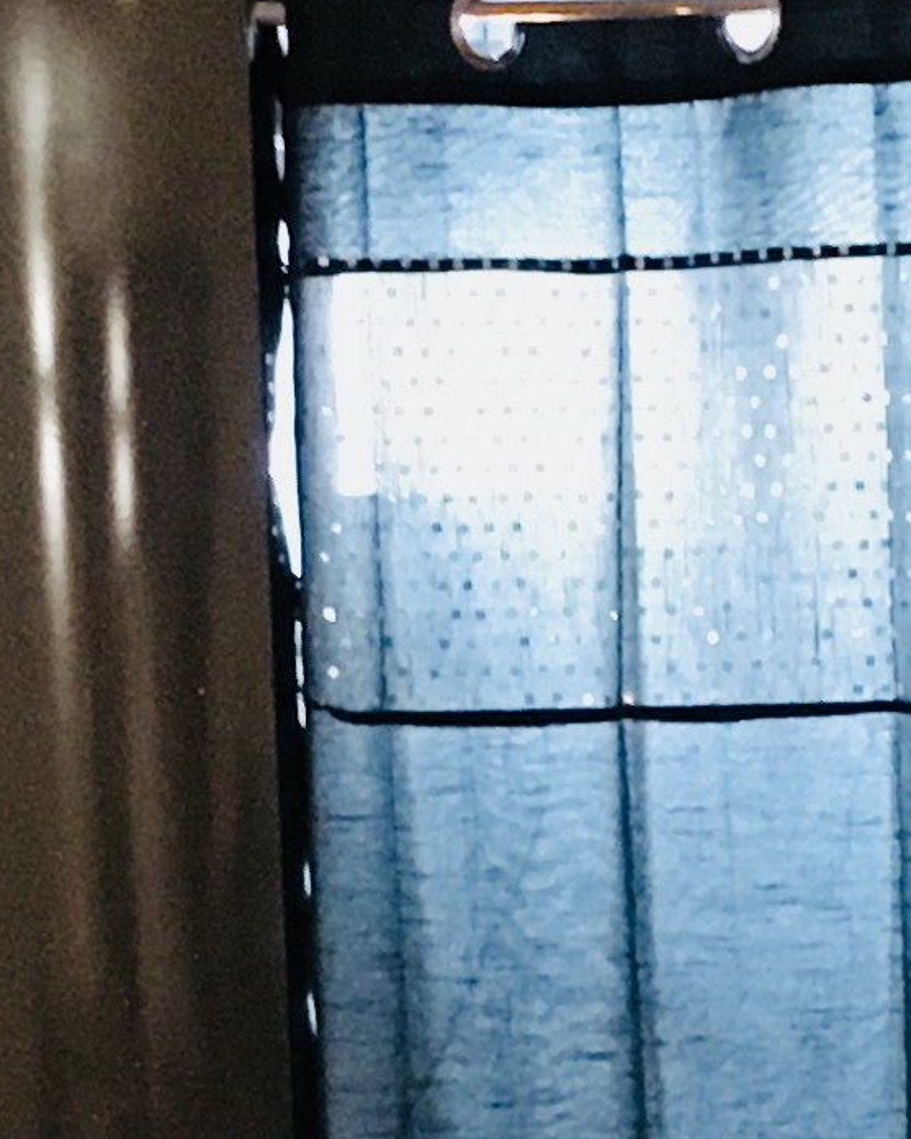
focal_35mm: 164
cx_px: 860
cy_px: 1337
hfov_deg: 9.4
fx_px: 5526
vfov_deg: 11.5
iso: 320
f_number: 2.2
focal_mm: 4.15
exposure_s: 1/17
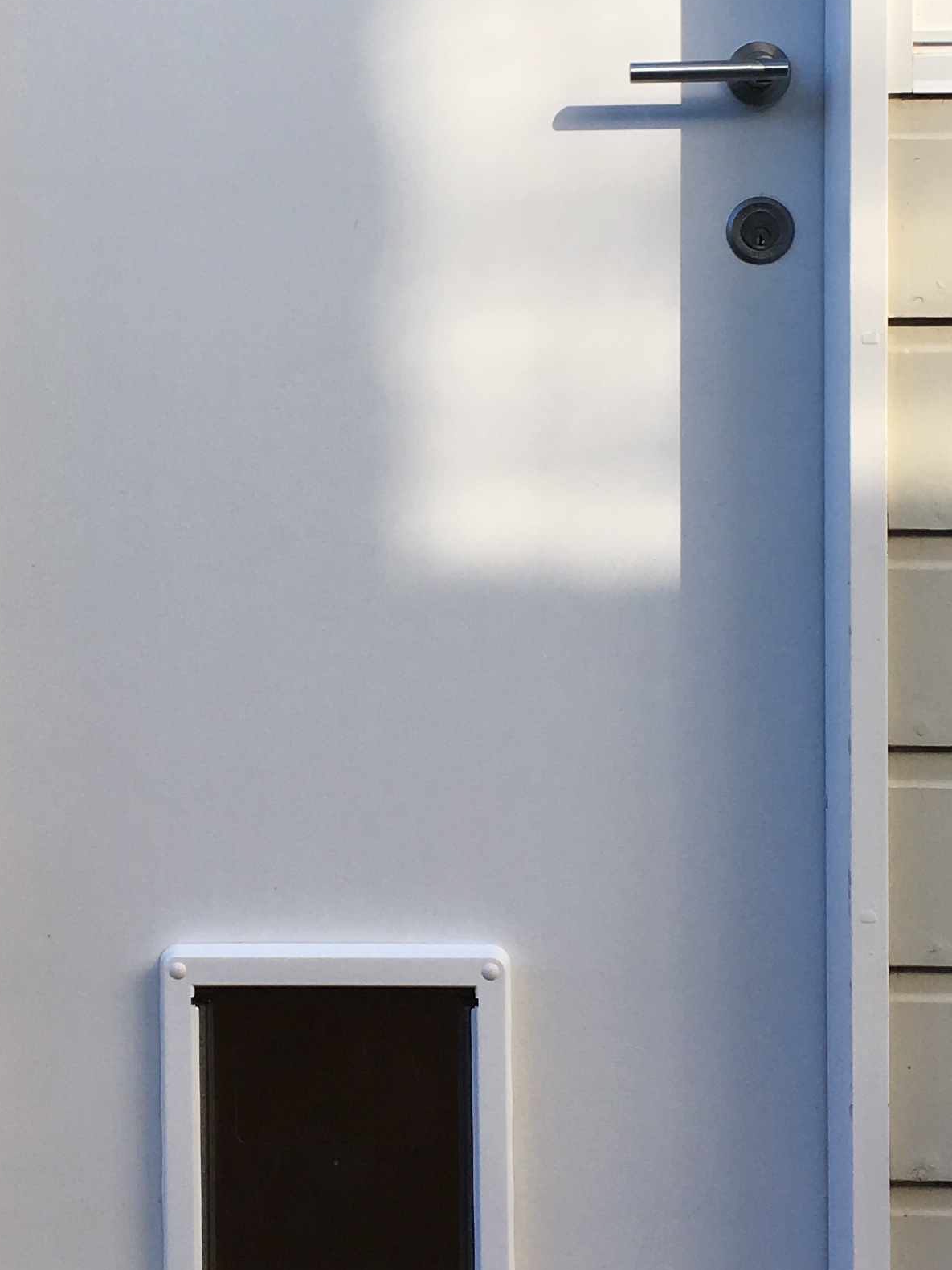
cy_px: 374
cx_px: 277
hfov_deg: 19.8
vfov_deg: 26.1
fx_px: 2714
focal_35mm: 74
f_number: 2.2
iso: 25
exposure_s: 1/295
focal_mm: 4.15
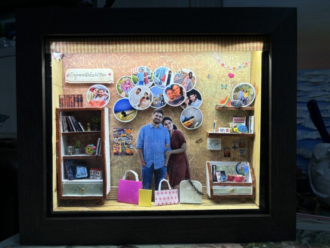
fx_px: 248
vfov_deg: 53.1
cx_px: 165
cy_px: 124
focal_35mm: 26
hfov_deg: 67.3
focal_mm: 5.96
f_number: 1.6
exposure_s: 1/158
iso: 40
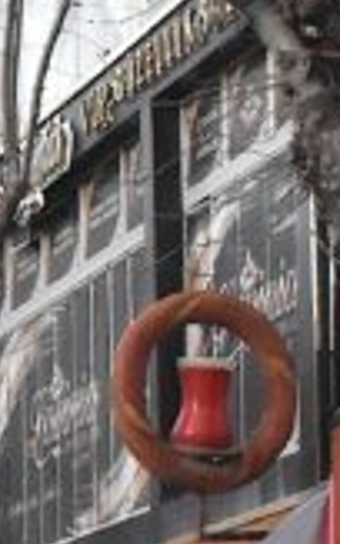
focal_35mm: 216
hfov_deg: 5.6
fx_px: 3200
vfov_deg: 9.1
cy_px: 1106
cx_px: -760
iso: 3200
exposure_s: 1/800
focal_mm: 18
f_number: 14
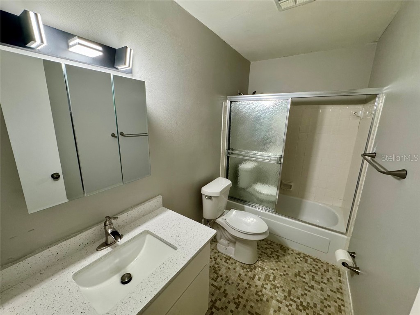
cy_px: 158
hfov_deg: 102.1
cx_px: 210
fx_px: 170
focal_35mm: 14
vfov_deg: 85.7
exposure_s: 1/60
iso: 320
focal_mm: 2.22
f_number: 2.2
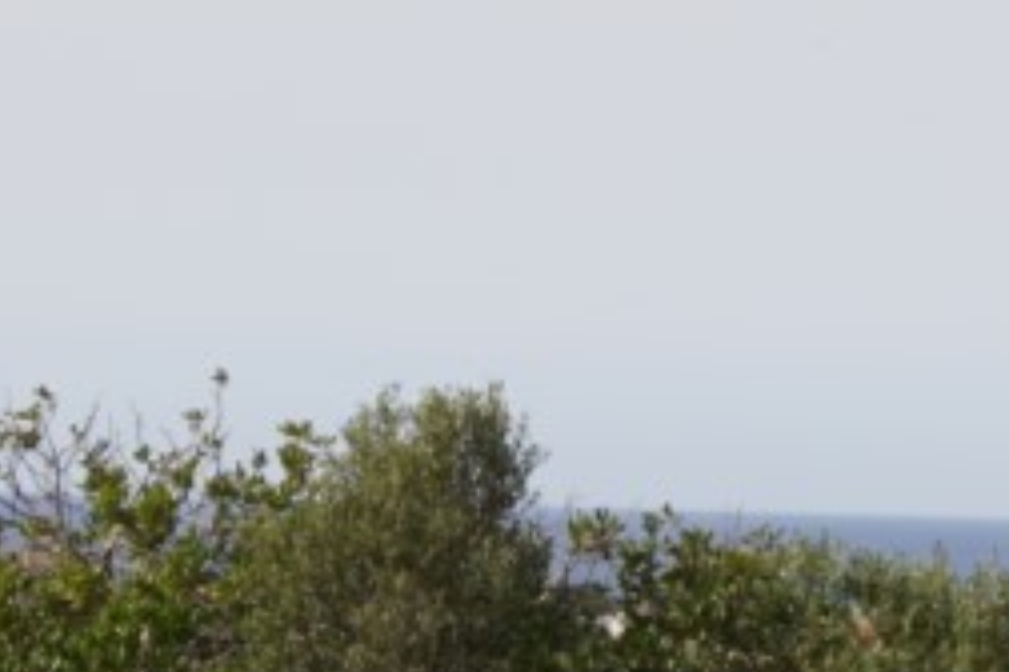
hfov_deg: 6.1
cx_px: 1514
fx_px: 9425
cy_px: 284
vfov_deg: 4.1
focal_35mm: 336
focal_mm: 49
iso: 100
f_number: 11
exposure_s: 1/160
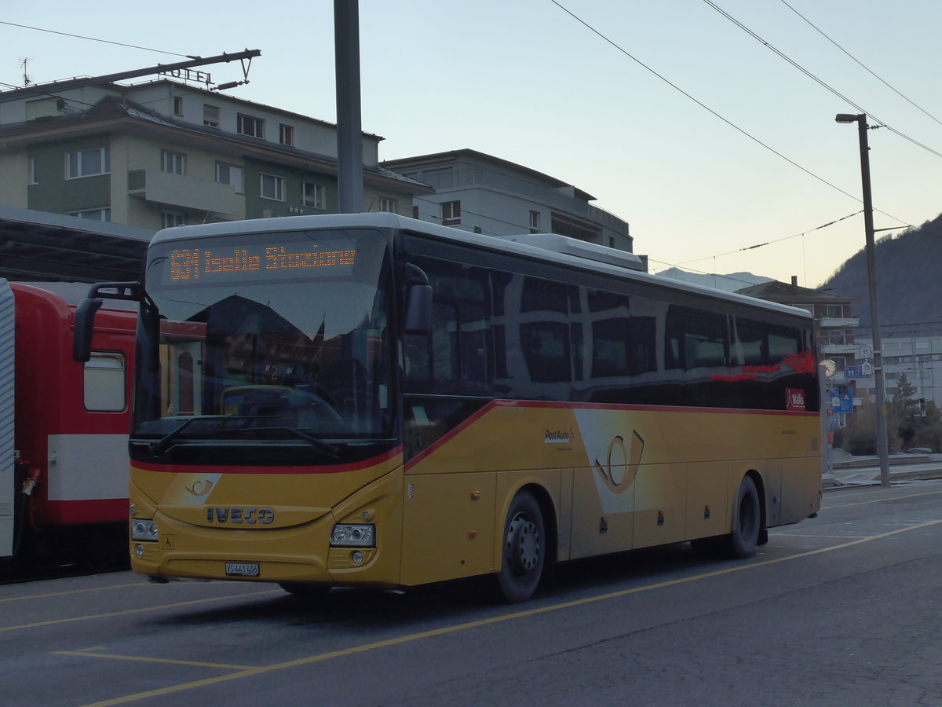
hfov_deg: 31.2
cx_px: 471
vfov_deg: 23.7
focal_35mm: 62
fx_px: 1687
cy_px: 354
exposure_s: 1/160
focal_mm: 12.7
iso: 160
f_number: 3.7
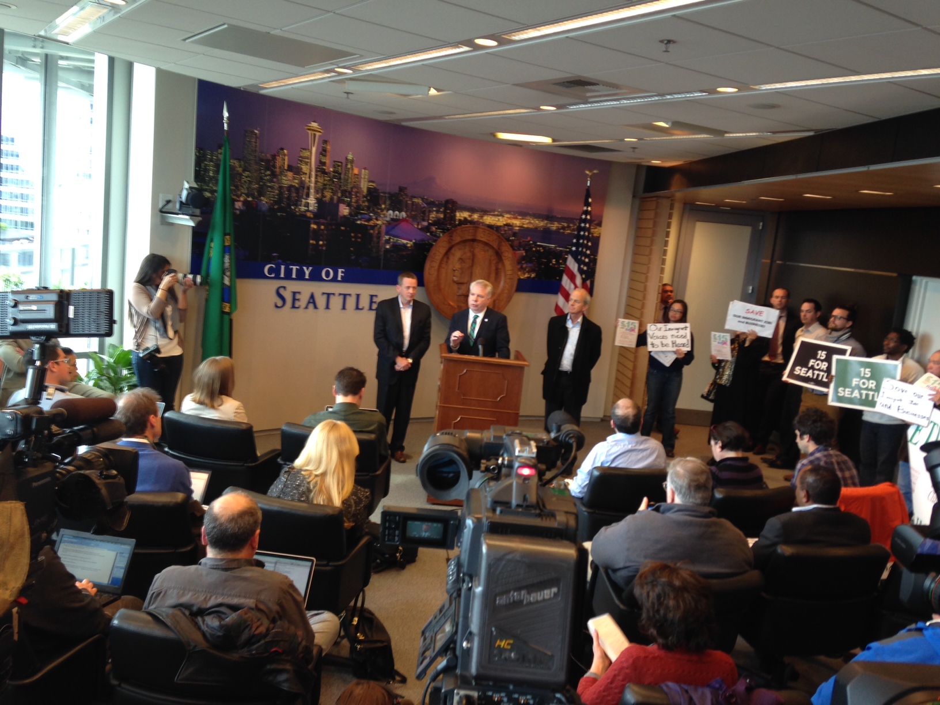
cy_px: 352
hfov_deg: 55.4
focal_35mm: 33
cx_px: 470
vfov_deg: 42.9
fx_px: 896
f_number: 2.4
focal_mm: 4.12
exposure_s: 1/20
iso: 50
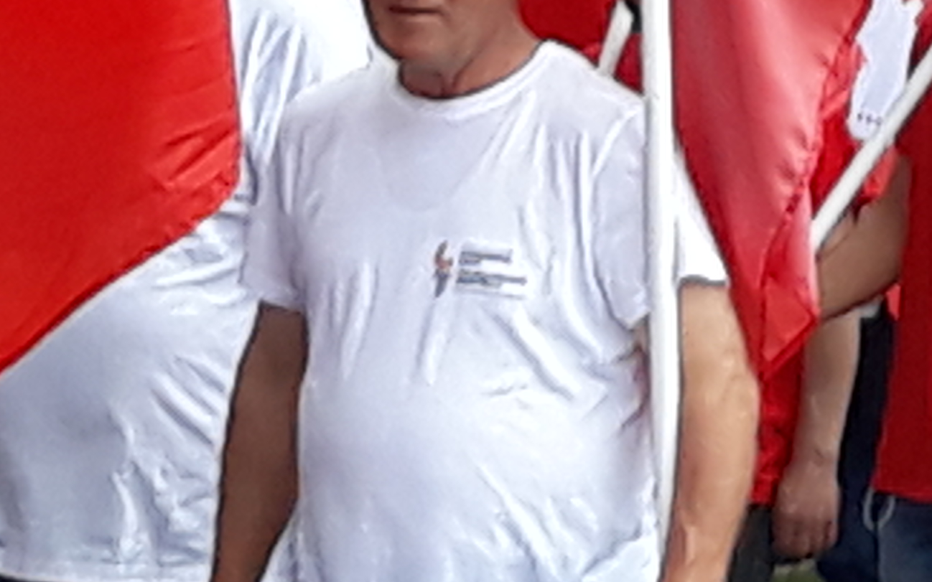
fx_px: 2311
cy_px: 227
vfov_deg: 14.3
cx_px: 307
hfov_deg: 22.7
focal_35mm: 91
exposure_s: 1/266
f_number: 1.7
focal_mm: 3.71
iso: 40
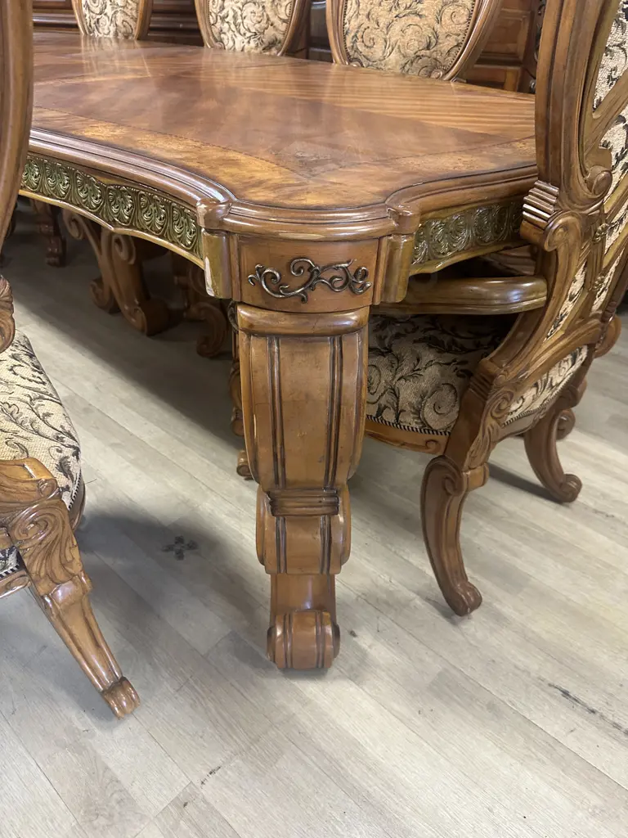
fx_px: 581
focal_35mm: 24
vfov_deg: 71.6
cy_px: 419
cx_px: 314
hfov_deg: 56.8
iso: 320
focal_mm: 6.86
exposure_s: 1/50
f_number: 1.78
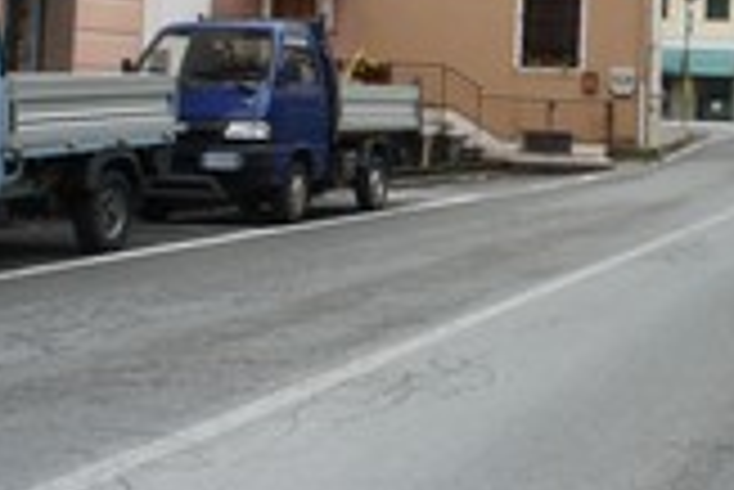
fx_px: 1551
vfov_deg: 17.5
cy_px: -27
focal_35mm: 76
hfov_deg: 25.3
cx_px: 734
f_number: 11
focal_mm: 18
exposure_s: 1/125
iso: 500
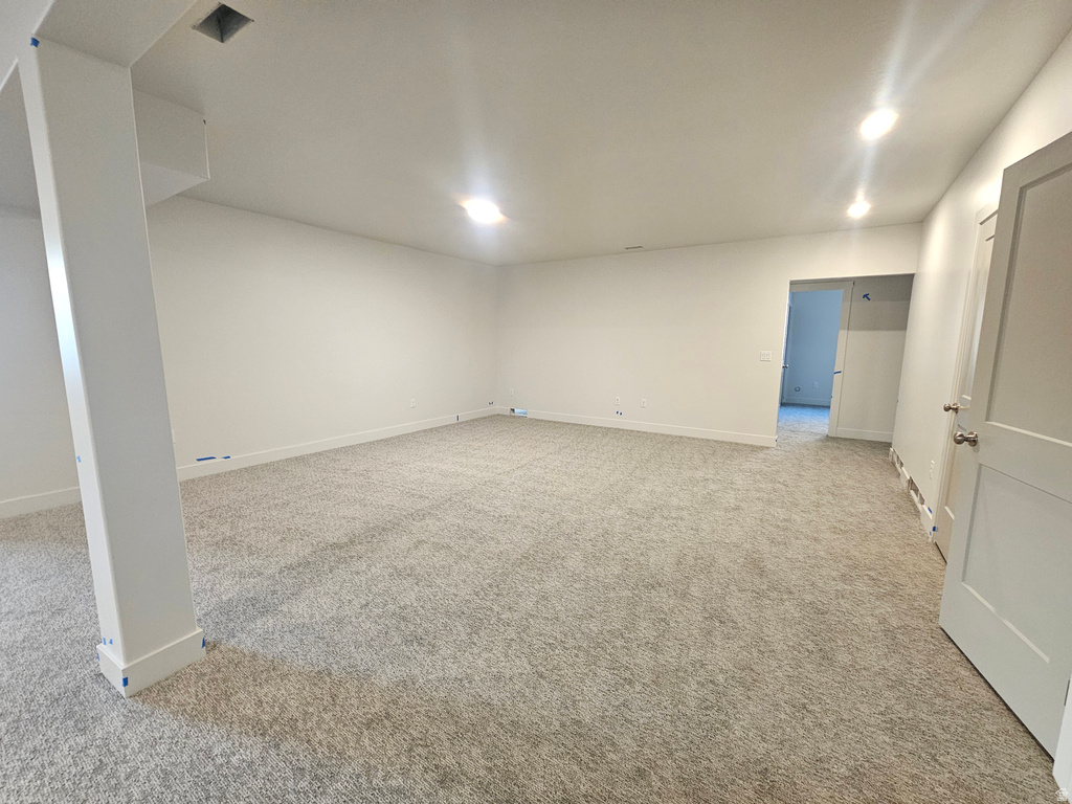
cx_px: 536
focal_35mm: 13
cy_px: 402
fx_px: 403
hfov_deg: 106.2
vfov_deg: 89.9
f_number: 2.2
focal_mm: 2.2
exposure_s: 1/40
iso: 320
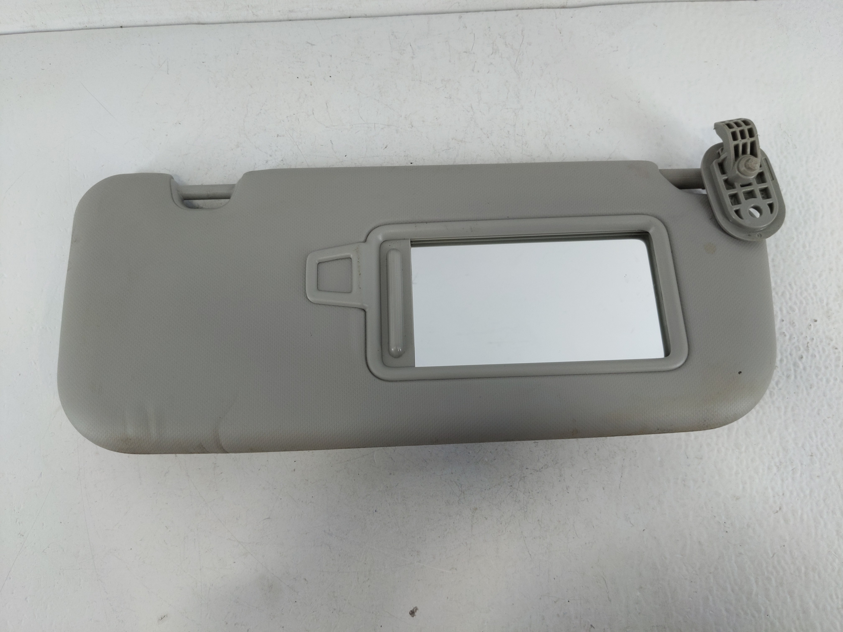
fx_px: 609
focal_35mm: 25
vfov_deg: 54.9
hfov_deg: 69.4
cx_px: 422
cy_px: 316
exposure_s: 1/109
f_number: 1.73
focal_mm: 4.38
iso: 56
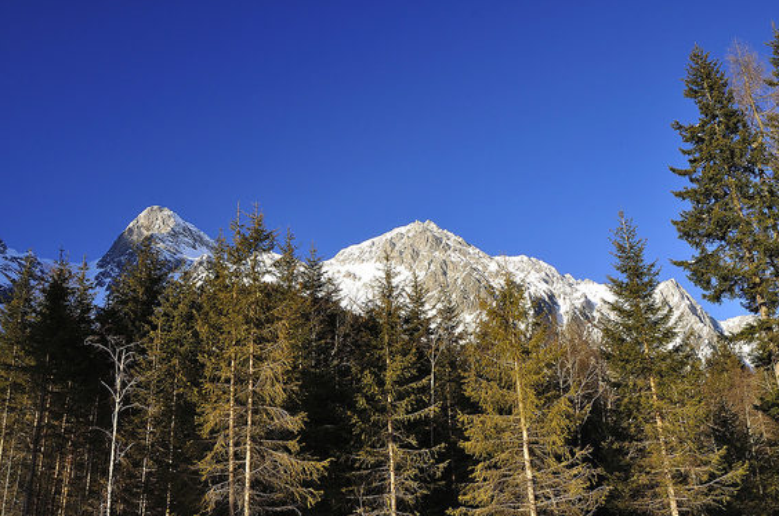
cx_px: 391
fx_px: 724
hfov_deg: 56.5
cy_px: 259
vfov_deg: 39.2
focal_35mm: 34
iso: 200
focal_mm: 21
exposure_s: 1/100
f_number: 10
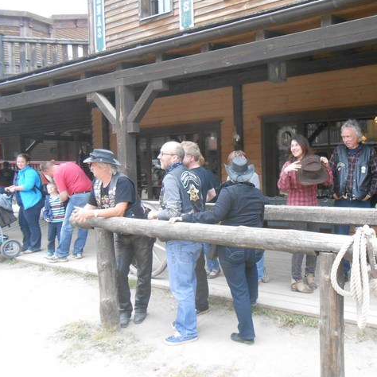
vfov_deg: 52.5
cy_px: 188
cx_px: 251
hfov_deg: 51.6
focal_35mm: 31
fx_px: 382
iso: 500
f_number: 3.5
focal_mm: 4.6
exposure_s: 1/125
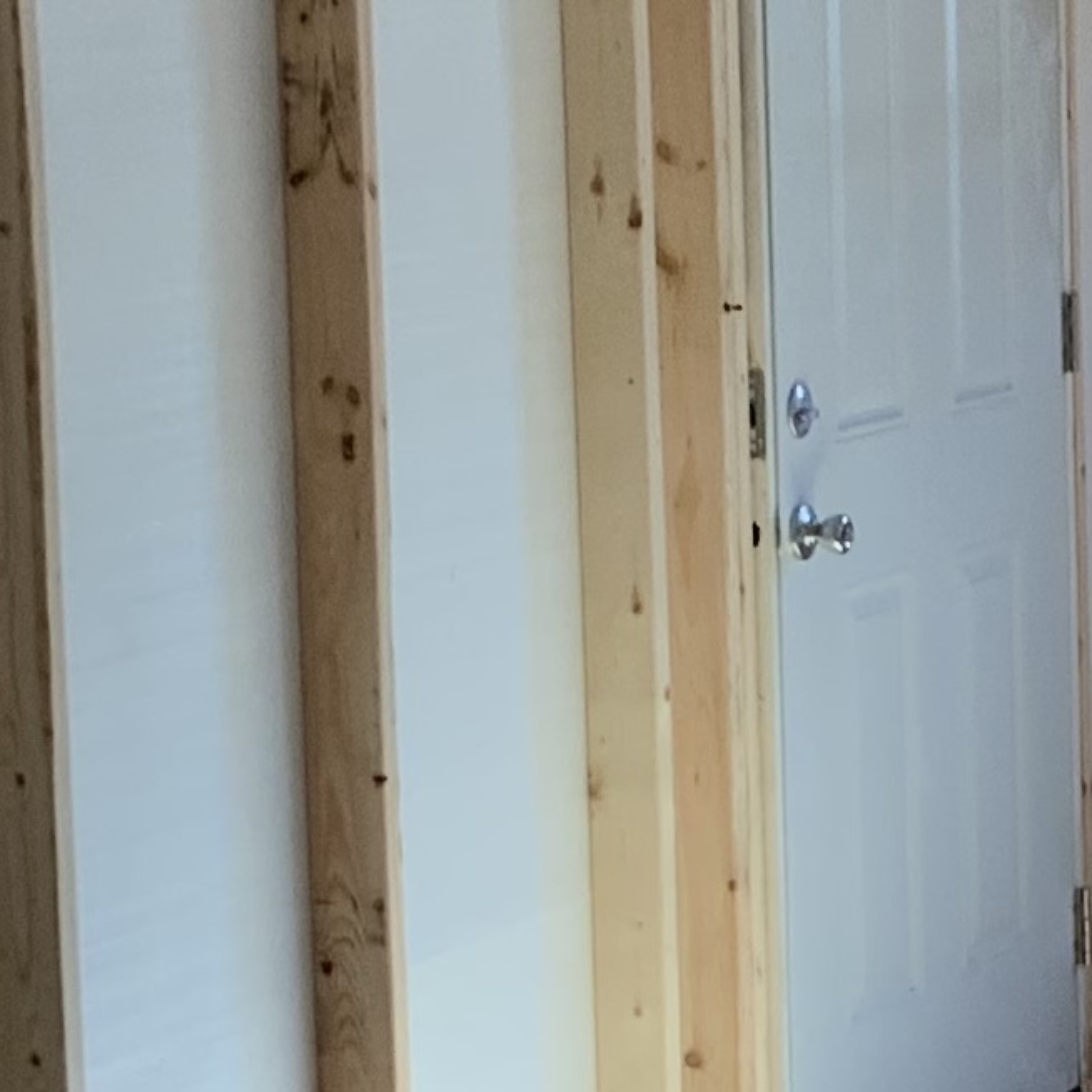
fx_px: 5639
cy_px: 574
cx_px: 1384
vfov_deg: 11.1
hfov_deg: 10.8
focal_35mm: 158
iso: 32
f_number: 1.8
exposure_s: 1/120
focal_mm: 3
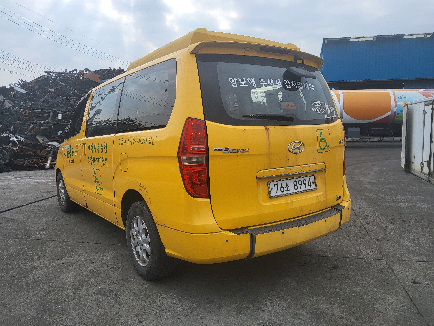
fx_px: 326
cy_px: 163
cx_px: 217
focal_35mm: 26
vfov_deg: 53.1
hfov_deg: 67.3
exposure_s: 1/509
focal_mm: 3.98
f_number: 1.8
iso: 12
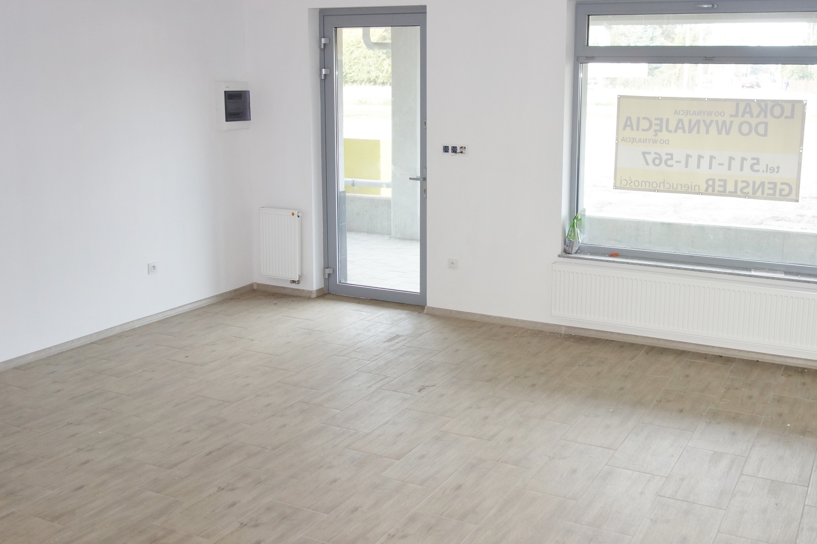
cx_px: 473
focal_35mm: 38
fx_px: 862
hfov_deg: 50.5
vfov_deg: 35.0
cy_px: 229
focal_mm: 10.4
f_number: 1.8
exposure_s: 1/100
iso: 125
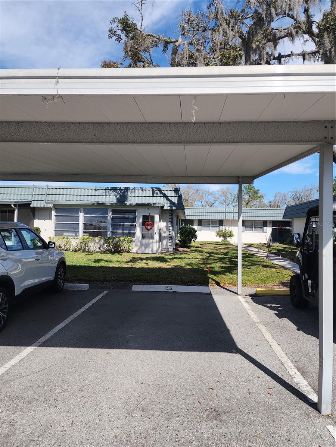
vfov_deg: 73.9
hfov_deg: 58.9
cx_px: 168
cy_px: 224
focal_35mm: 23
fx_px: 298
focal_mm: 6.4
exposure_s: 1/1099
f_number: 1.8
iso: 12
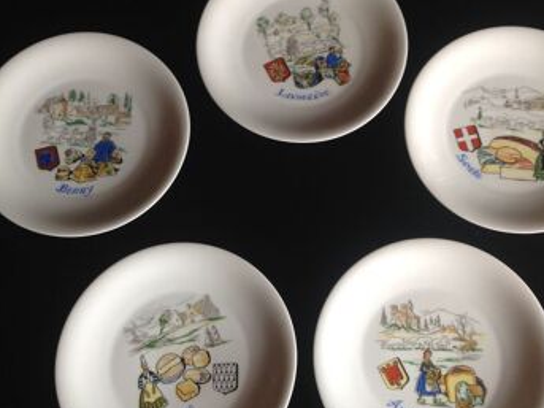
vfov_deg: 29.6
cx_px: 303
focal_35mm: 49
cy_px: 218
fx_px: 770
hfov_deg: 38.9
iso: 80
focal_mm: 4.28
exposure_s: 1/15
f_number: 2.4
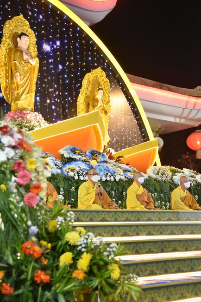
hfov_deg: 21.9
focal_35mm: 62
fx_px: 519
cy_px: 151
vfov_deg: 32.4
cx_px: 100
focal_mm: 62
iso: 3200
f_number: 4
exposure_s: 1/100
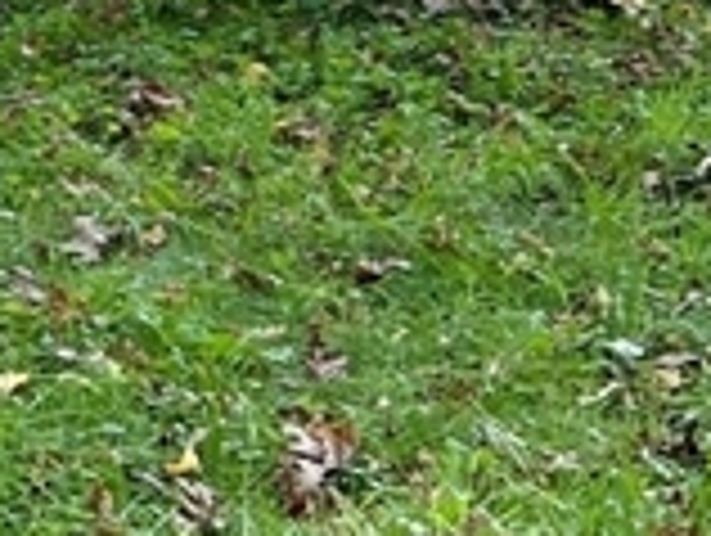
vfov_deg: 8.6
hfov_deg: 10.6
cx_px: -814
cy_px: -338
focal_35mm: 168
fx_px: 3456
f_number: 1.5
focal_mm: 5.7
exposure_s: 1/274
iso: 50
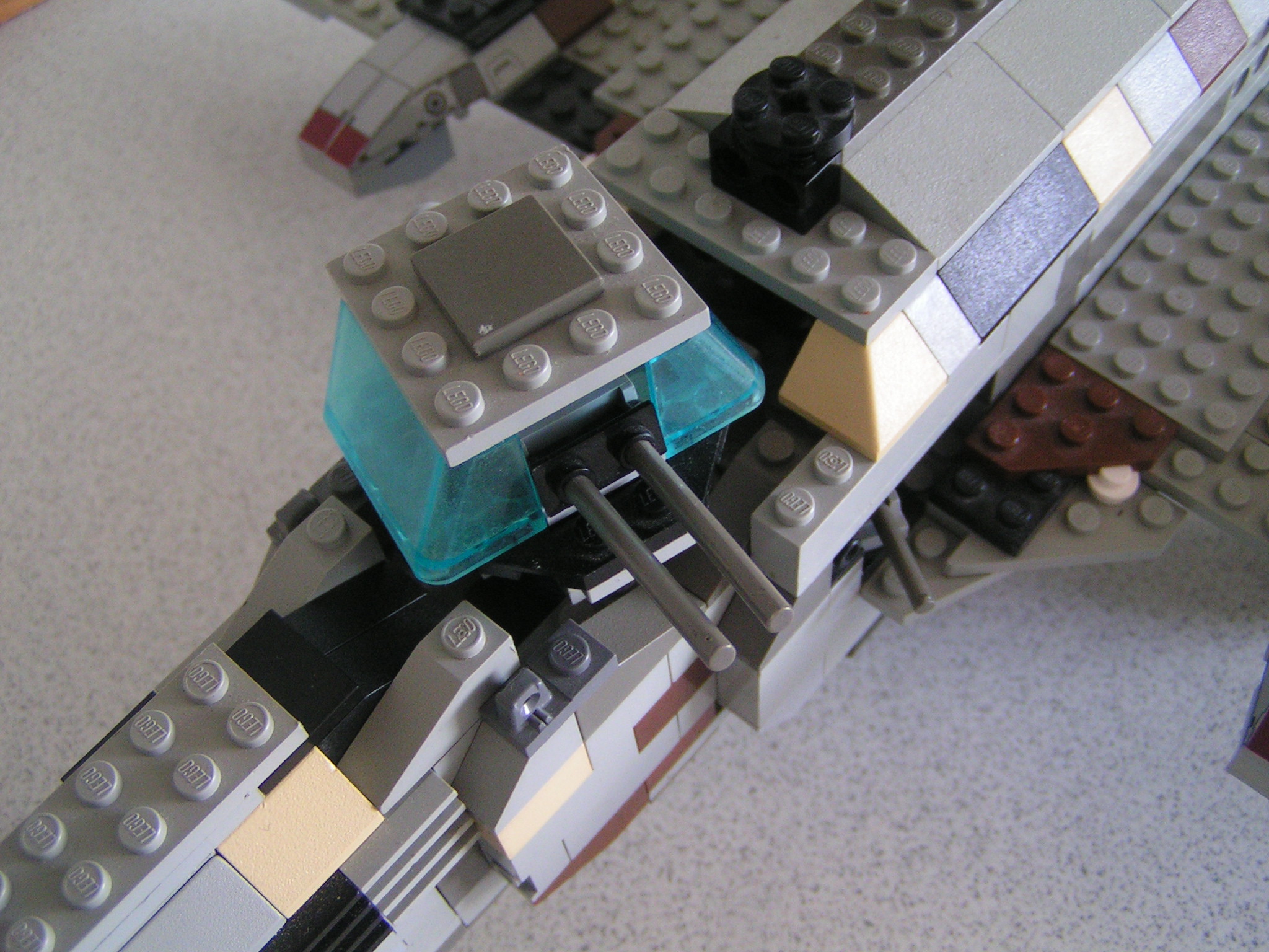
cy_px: 476
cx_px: 634
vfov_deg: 37.7
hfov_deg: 49.0
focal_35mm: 38
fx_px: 1393
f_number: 2.8
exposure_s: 1/40
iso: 160
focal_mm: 5.8
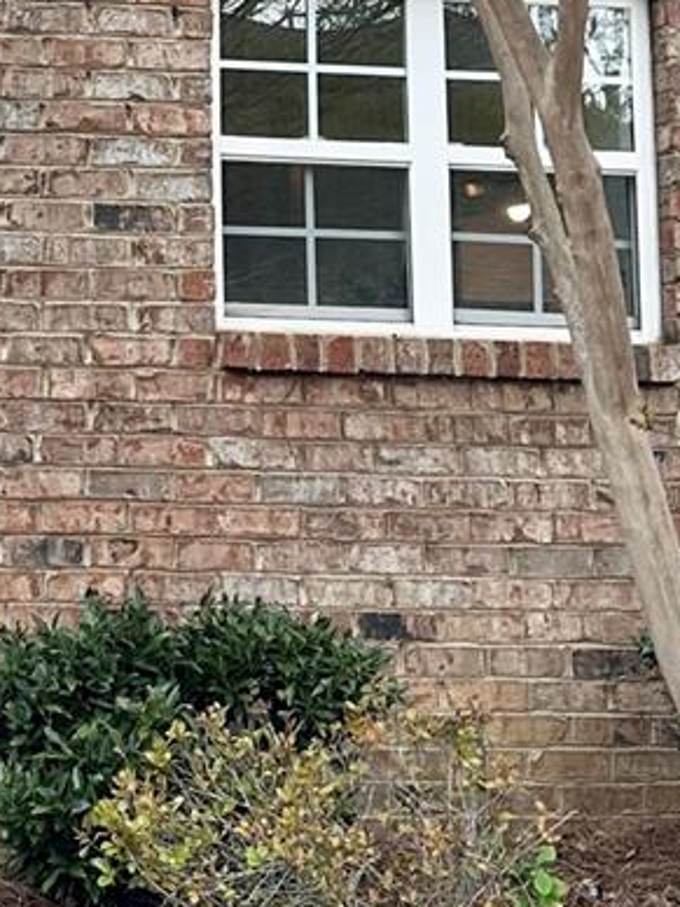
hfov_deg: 14.6
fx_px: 2488
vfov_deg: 20.0
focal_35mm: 95
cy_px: 2
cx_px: -294
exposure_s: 1/638
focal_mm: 6.86
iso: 80
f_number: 1.78
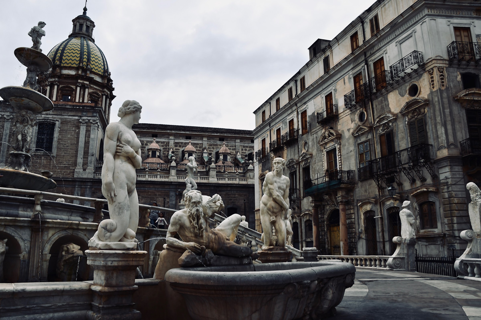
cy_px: 160
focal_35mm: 27
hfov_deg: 67.4
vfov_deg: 47.9
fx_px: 361
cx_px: 240
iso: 100
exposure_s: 1/250
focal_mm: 18
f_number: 8
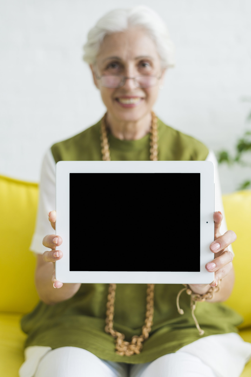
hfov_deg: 27.0
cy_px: 188
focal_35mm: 50
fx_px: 522
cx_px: 126
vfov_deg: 39.6
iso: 320
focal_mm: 50
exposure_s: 1/160
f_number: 3.2
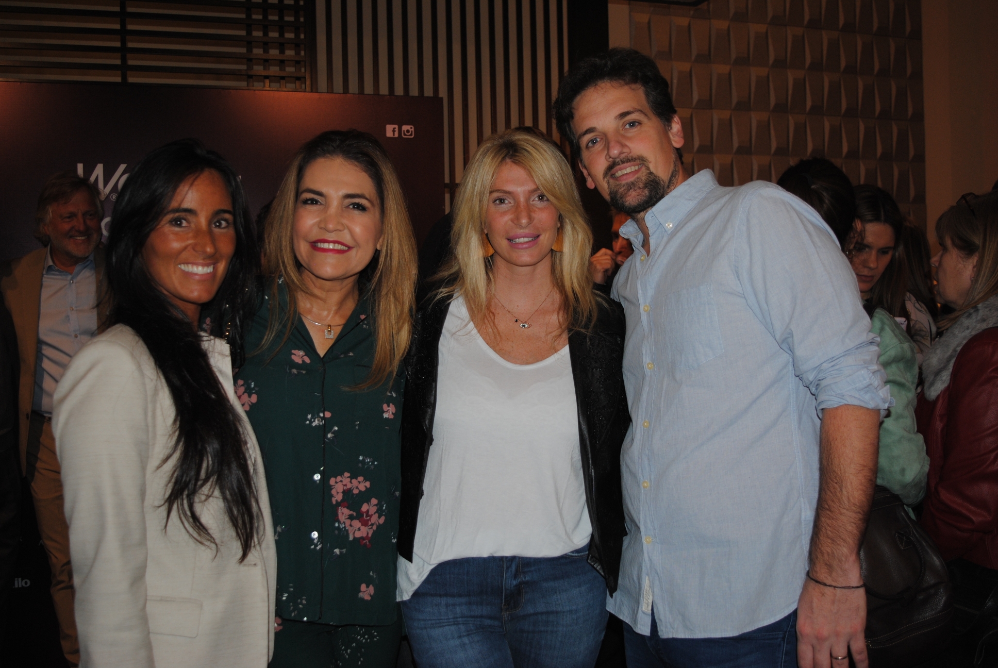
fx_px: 999
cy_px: 334
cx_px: 499
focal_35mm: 36
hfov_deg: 53.1
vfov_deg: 37.0
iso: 200
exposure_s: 1/60
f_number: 4
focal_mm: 24
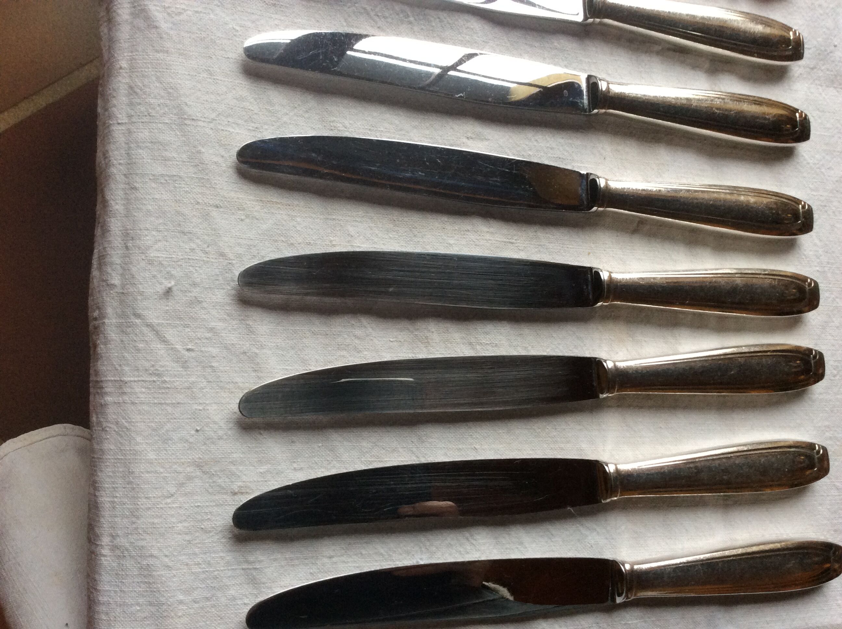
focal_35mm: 32
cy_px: 314
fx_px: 777
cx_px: 421
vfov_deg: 44.1
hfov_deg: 56.9
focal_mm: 3.3
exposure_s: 1/25
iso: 100
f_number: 2.4
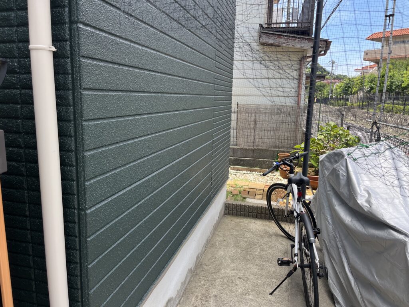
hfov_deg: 67.3
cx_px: 204
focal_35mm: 26
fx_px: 307
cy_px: 154
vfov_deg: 53.1
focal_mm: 5.1
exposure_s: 1/558
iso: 50
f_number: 1.6
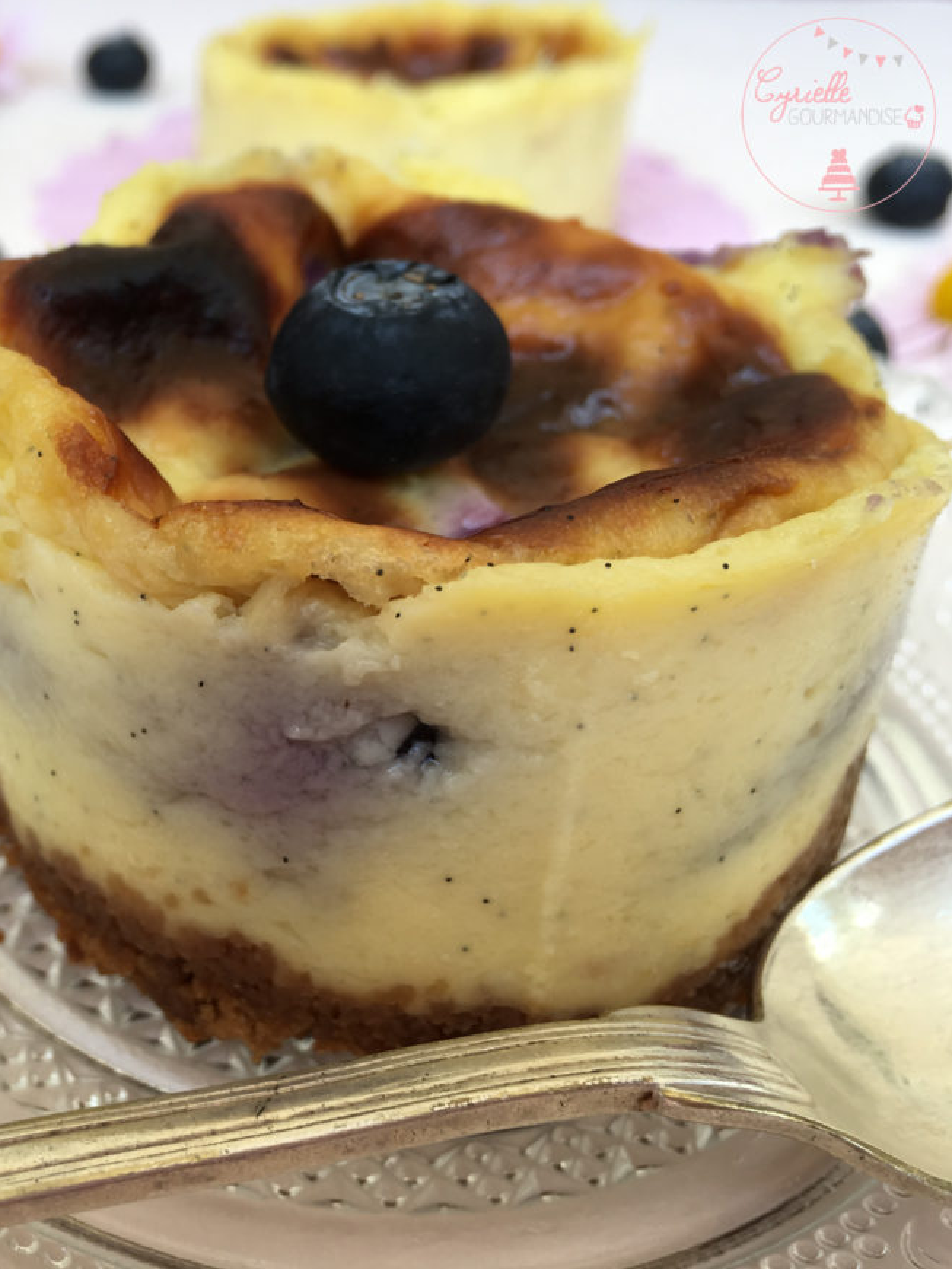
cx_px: 115
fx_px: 1429
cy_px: 637
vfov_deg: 47.9
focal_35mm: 39
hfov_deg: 35.0
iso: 25
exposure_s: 1/127
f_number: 2.2
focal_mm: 4.15
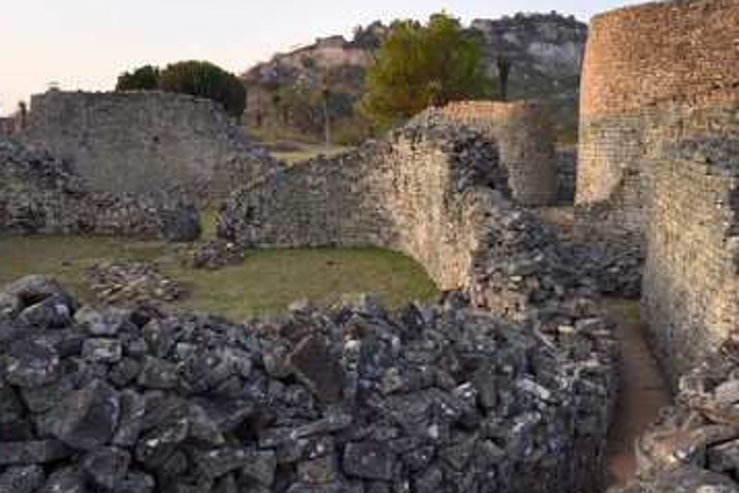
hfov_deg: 55.6
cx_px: 413
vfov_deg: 38.9
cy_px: 217
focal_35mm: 34
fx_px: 698
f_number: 8
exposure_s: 1/100
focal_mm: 29
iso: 400
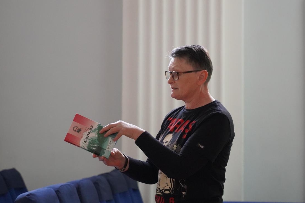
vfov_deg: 9.6
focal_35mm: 143
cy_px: 94
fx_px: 1211
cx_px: 162
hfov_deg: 14.3
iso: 8000
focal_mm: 105
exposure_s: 1/160
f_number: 4
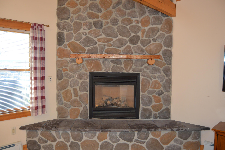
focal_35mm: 27
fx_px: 169
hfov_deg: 67.4
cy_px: 75
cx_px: 112
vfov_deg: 47.8
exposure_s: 1/125
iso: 400
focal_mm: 18
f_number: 4
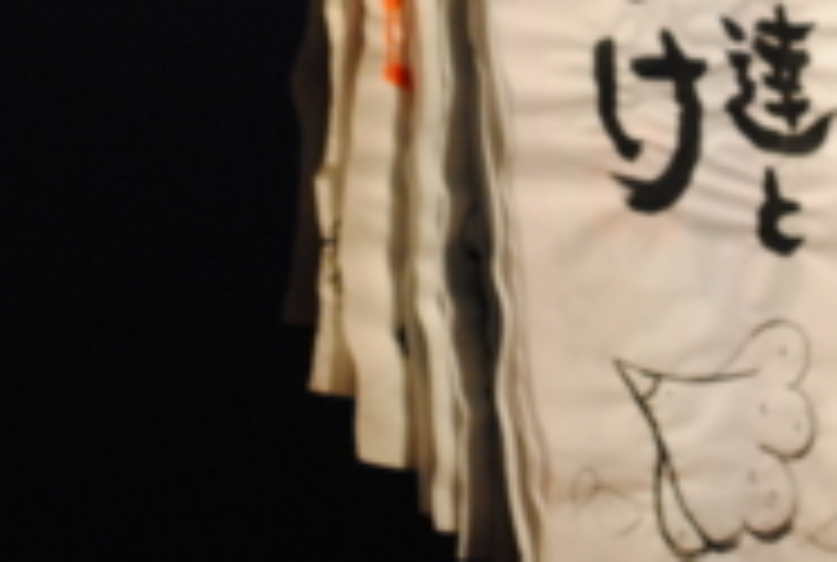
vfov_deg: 6.2
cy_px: -119
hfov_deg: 9.3
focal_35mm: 221
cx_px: 608
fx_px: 5159
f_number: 5.6
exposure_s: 1/15
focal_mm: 55
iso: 900
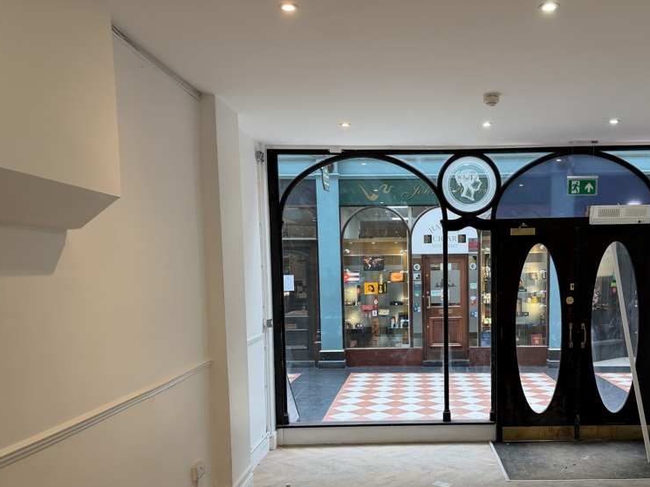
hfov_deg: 54.5
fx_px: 620
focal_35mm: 33
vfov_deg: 42.5
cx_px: 421
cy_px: 319
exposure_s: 1/100
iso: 100
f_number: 1.78
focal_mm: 6.76
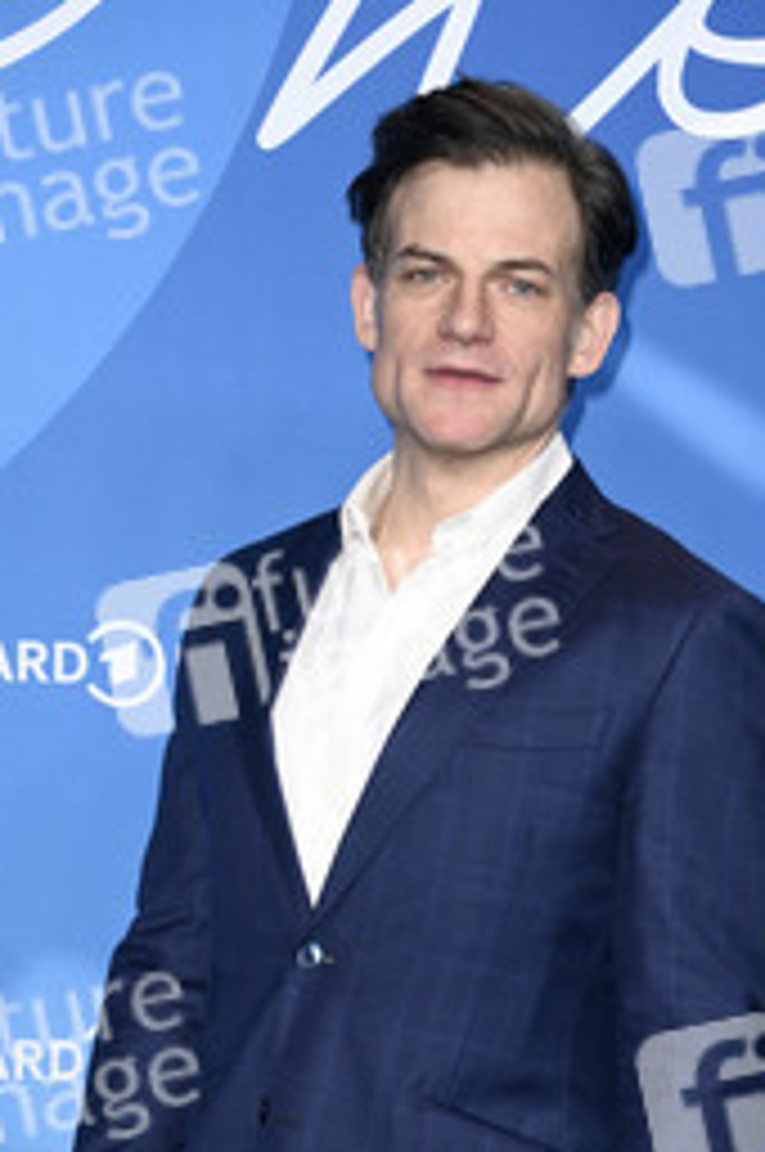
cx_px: 459
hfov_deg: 8.3
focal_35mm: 164
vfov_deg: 12.5
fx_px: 5241
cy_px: 855
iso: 800
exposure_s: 1/250
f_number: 5.6
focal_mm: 105
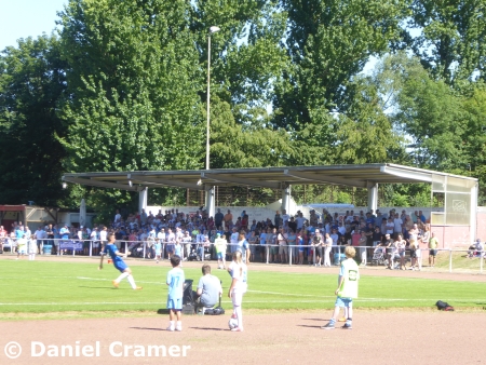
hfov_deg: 15.9
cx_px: 243
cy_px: 182
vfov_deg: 12.0
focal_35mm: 124
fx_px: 1742
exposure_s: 1/125
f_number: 5.2
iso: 80
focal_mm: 22.3
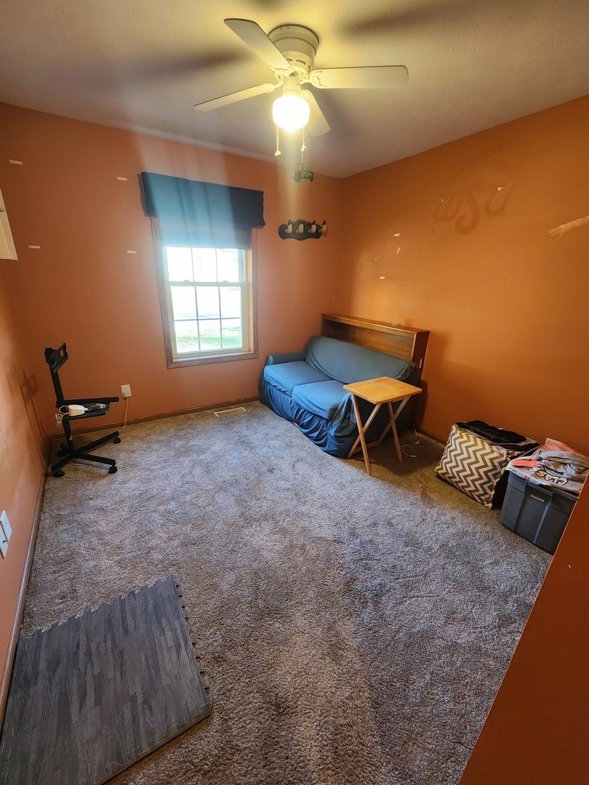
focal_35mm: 13
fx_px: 295
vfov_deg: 106.2
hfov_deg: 89.9
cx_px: 294
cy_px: 392
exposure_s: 1/30
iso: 320
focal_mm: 2.2
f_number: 2.2
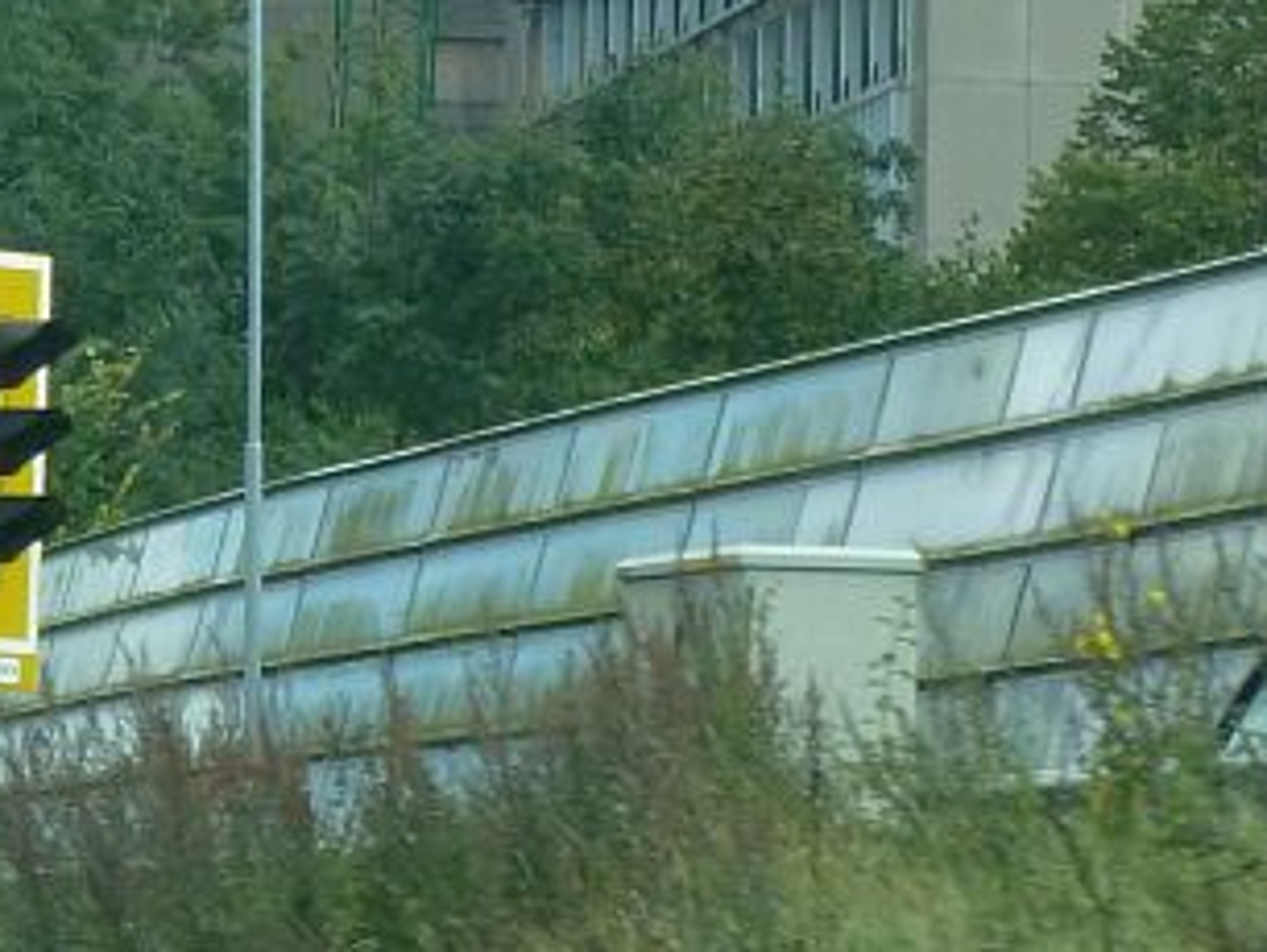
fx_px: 13590
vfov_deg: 4.0
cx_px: 650
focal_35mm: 371
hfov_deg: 5.3
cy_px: -368
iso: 160
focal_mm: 18.2
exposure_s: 1/250
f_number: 4.4
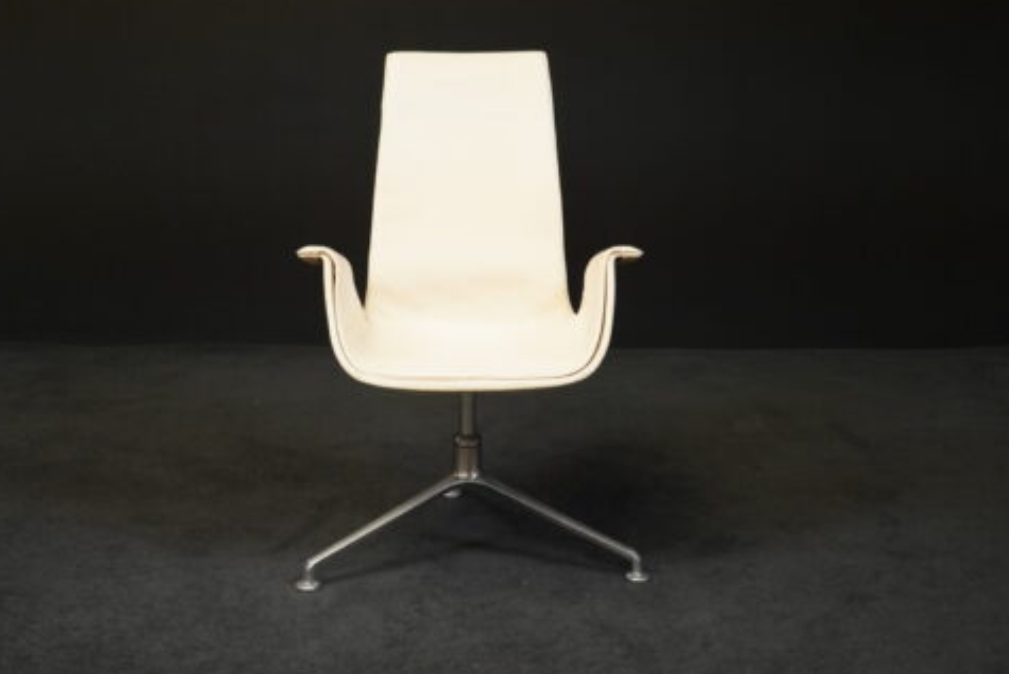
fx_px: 1486
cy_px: 296
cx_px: 476
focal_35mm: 53
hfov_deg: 37.5
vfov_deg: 25.5
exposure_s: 1/320
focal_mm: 42
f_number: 7.1
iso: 5000
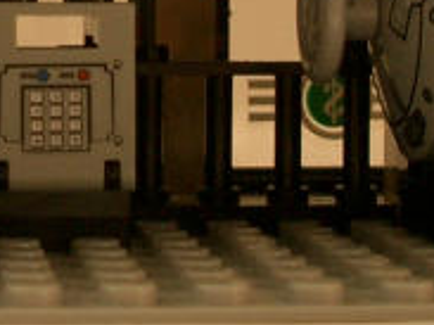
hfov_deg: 12.8
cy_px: -26
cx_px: 66
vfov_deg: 9.6
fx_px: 1917
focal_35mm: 153
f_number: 2.6
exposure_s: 1/50
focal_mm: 5.8
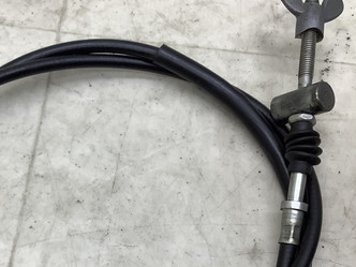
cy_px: 201
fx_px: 576
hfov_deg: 33.9
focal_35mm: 56
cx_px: 107
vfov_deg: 25.8
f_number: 2.4
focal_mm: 3.3
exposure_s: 1/60
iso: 50
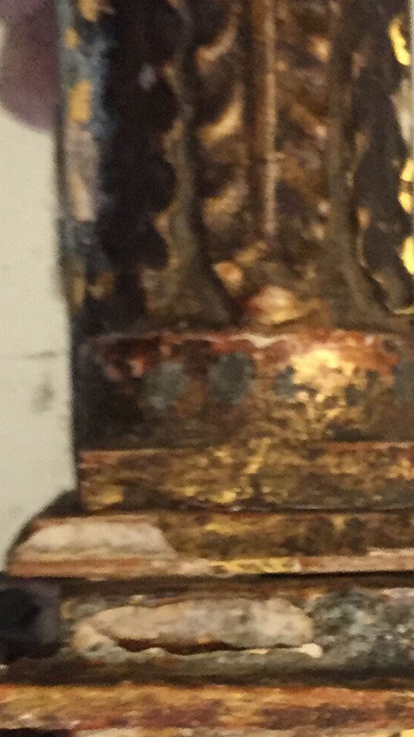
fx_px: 2050
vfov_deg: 19.8
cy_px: 727
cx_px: 213
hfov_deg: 11.5
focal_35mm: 105
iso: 250
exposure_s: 1/17
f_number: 2.2
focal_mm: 4.15
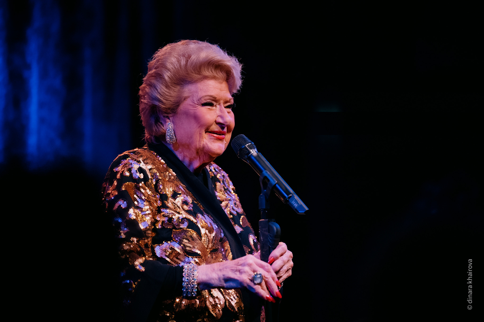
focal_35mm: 200
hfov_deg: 10.3
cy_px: 161
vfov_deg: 6.9
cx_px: 242
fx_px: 2688
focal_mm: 200
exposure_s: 1/320
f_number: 2.8
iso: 1000
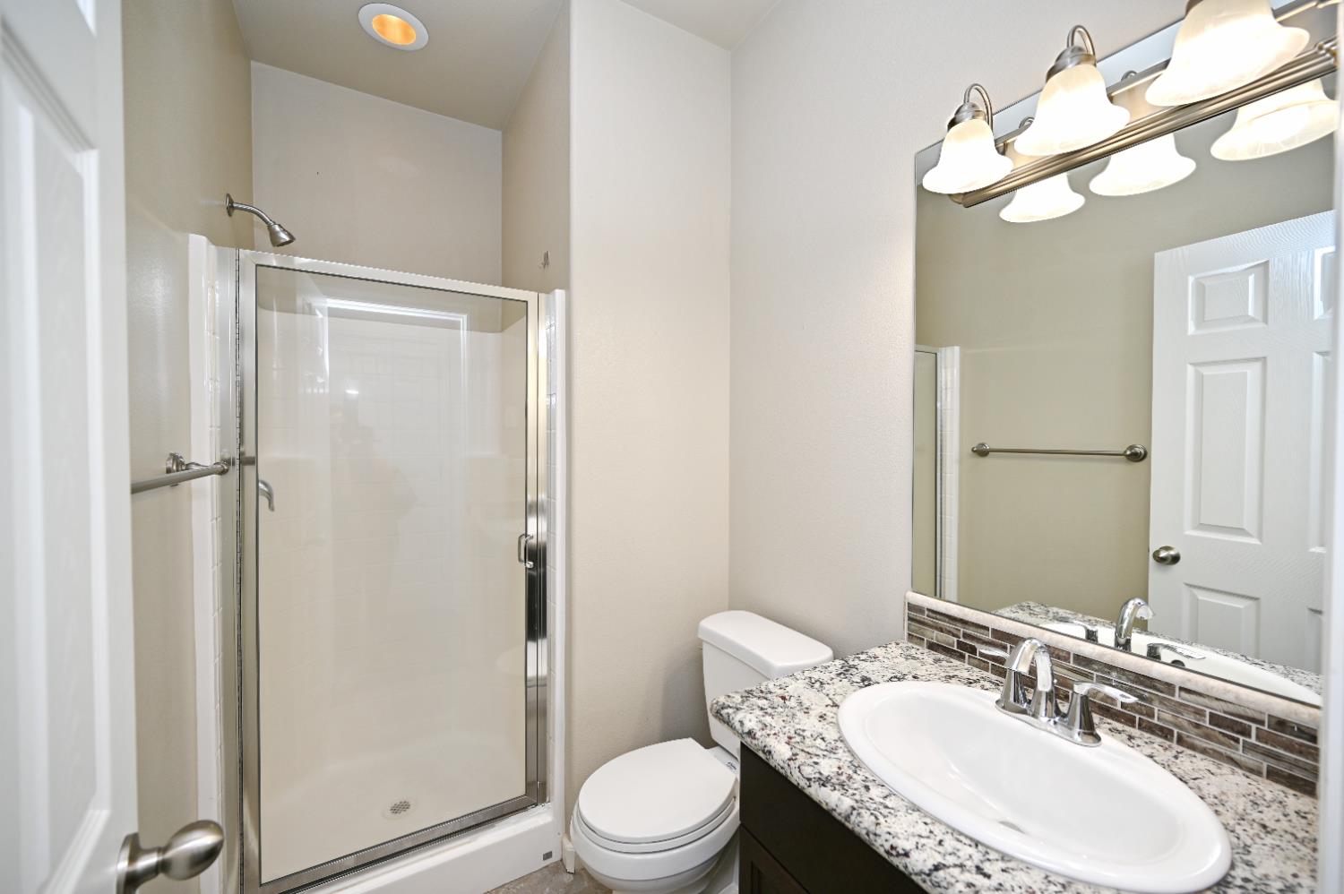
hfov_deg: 104.3
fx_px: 522
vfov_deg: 81.1
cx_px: 672
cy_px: 447
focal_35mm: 14
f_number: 4
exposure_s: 1/60
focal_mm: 14
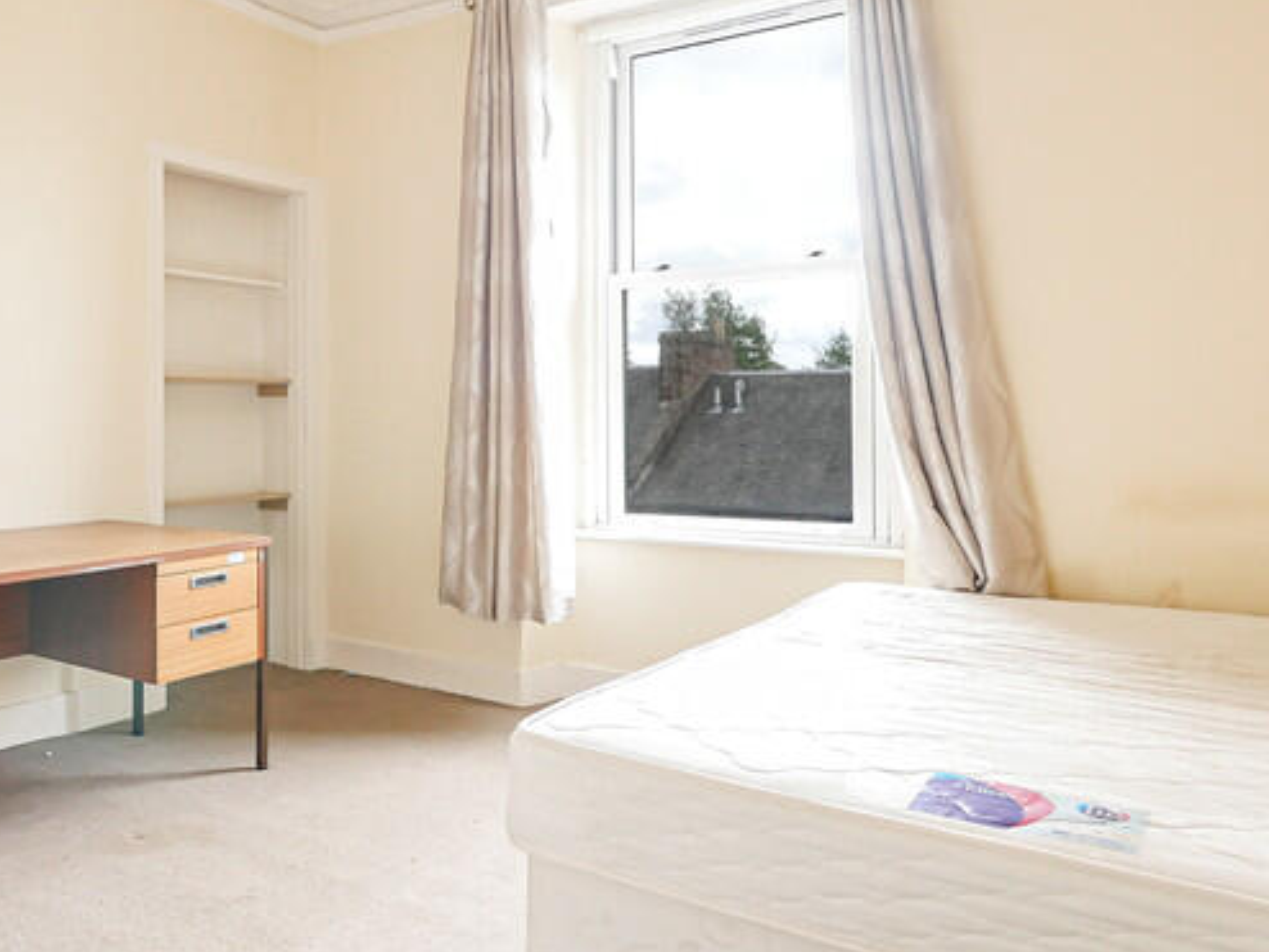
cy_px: 444
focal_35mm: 29
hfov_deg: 60.0
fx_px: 1064
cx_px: 411
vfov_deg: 48.2
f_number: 4
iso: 500
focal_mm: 7
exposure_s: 1/60
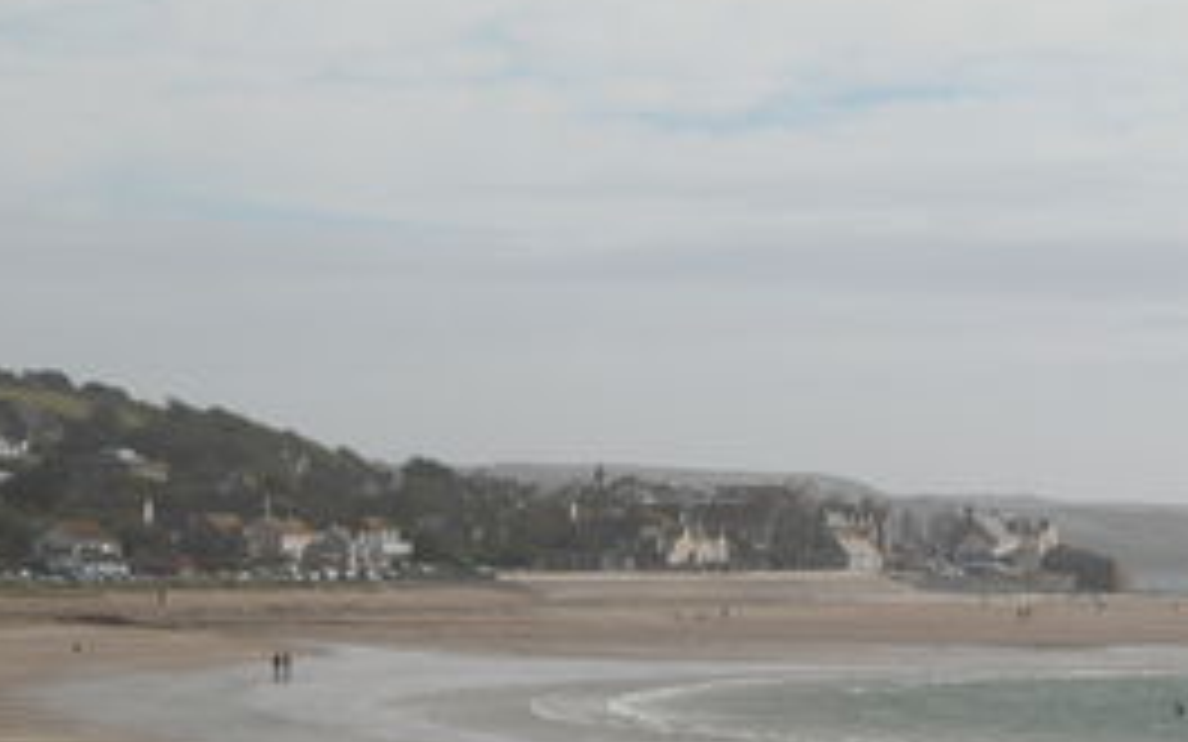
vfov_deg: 7.1
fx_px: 6022
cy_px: 391
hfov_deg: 11.3
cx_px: 495
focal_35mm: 186
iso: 100
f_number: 6.7
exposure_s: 1/643
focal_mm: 29.5
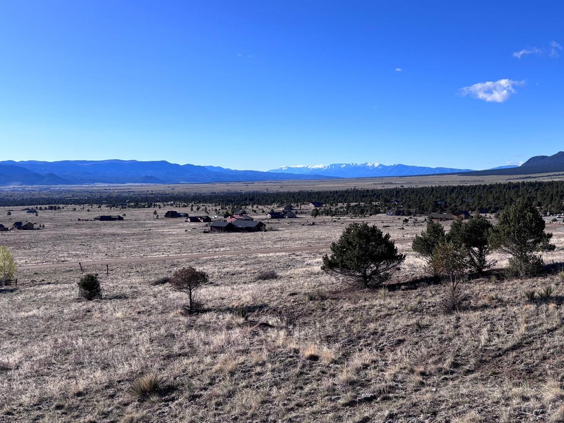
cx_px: 337
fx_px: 554
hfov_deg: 53.6
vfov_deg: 41.7
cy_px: 190
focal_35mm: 34
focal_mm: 5.96
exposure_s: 1/3534
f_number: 1.6
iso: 50
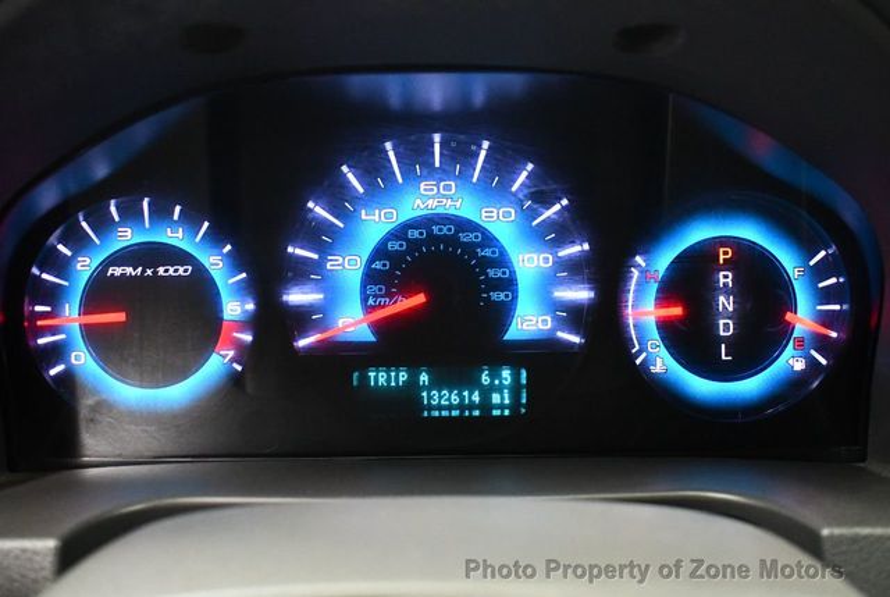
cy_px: 298
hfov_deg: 53.1
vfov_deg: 37.0
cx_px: 445
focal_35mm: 36
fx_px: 891
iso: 4500
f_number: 3.5
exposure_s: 1/60
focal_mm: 18
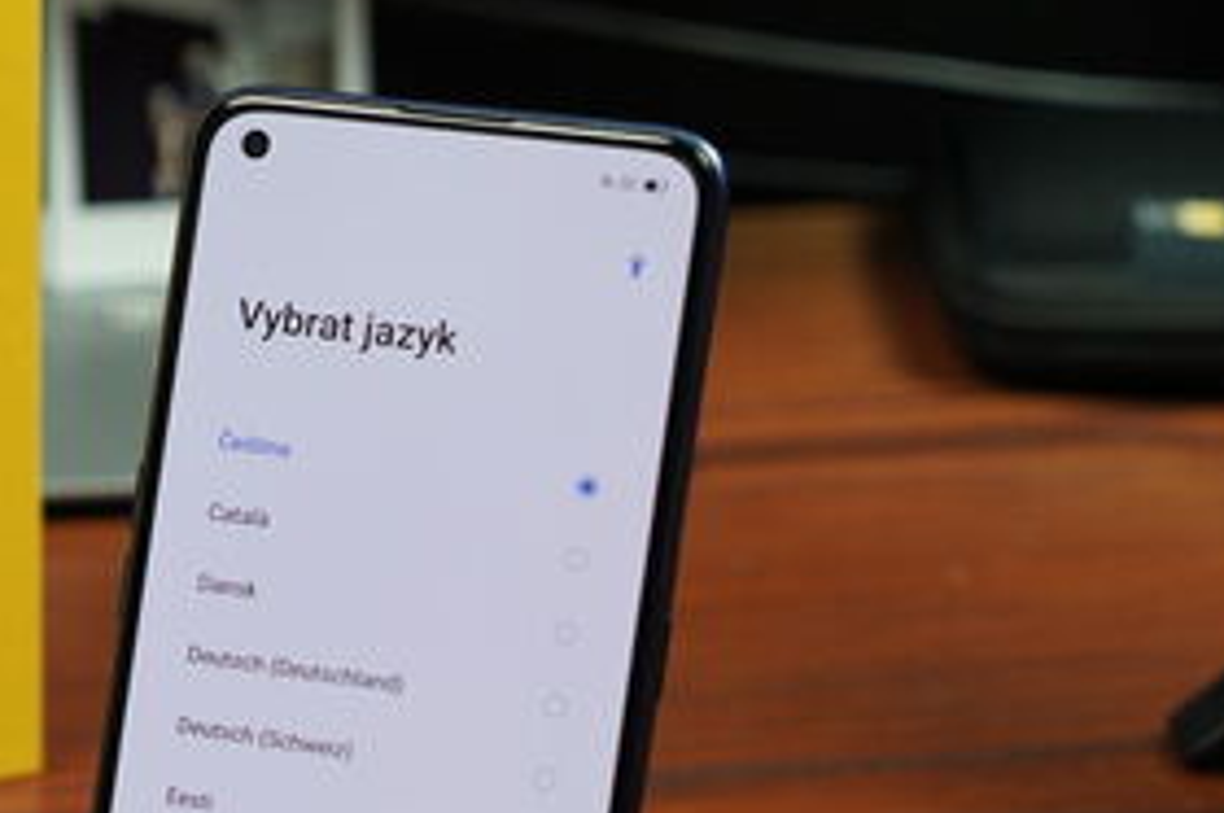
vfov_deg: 13.5
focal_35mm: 101
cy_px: 527
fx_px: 3430
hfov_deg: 19.7
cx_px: 44
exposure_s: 1/60
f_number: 4.5
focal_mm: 46
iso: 400
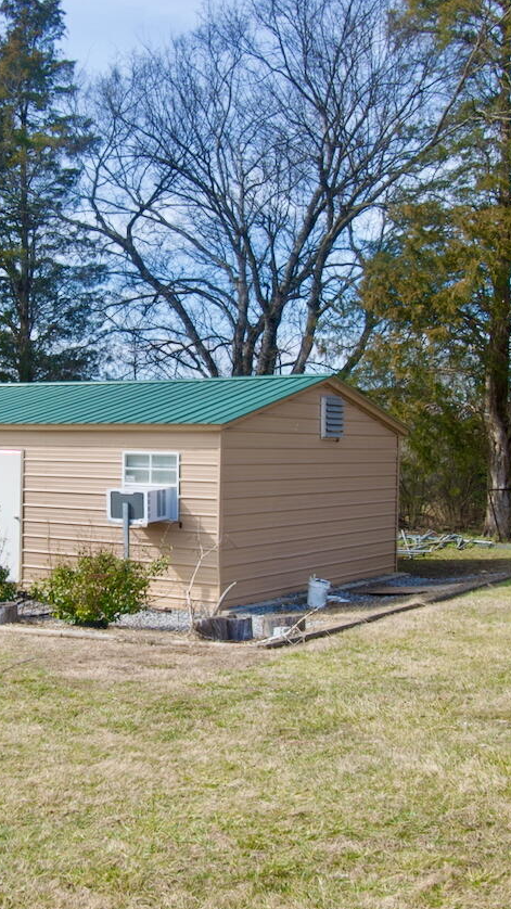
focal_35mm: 48
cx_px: 107
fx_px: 1157
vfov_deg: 42.9
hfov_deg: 24.5
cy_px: 451
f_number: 9
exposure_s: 1/320
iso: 200
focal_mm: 20
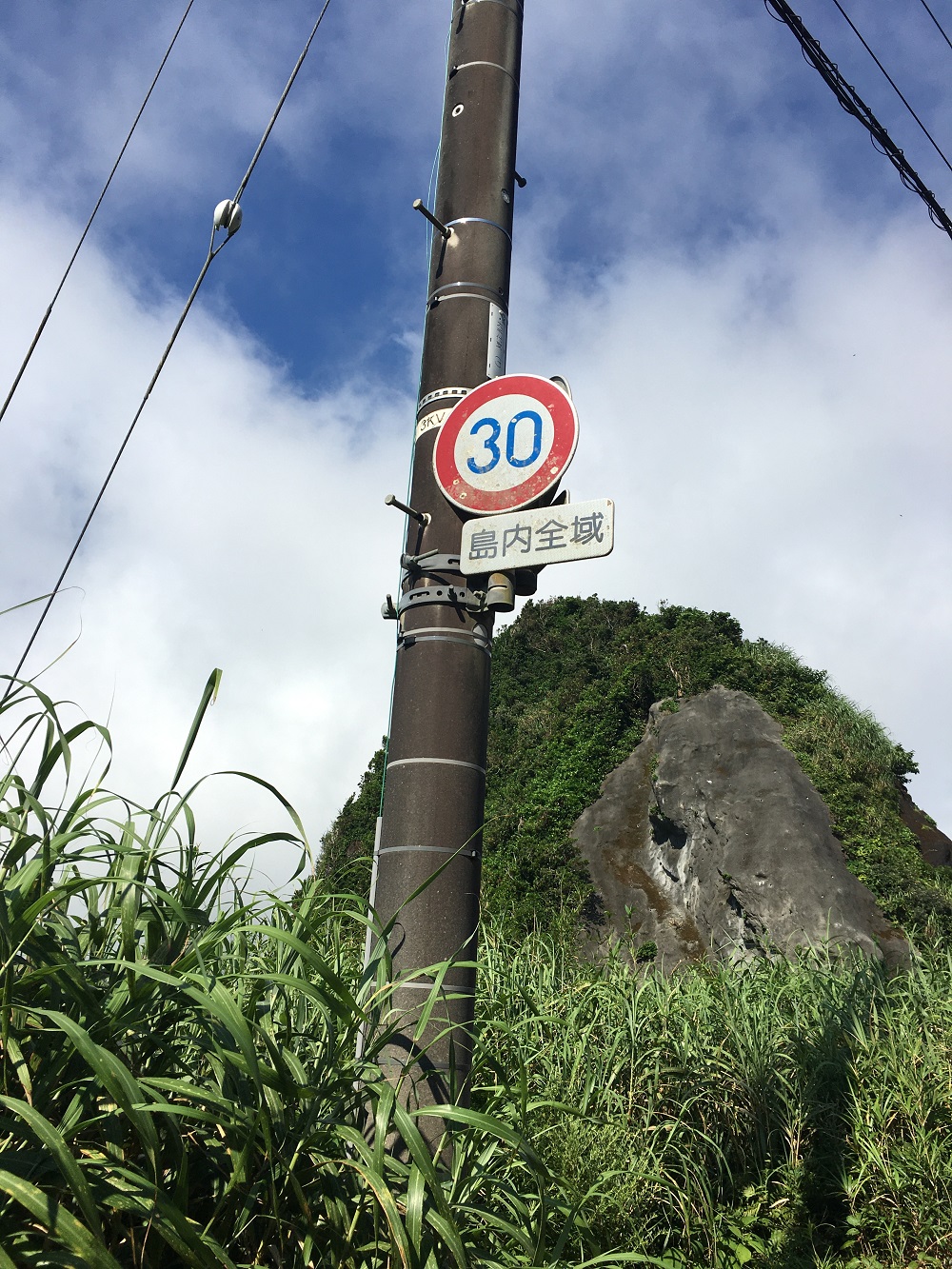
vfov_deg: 61.7
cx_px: 476
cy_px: 634
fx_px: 1063
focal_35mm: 29
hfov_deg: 48.2
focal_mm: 4.15
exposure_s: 1/2198
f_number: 2.2
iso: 25
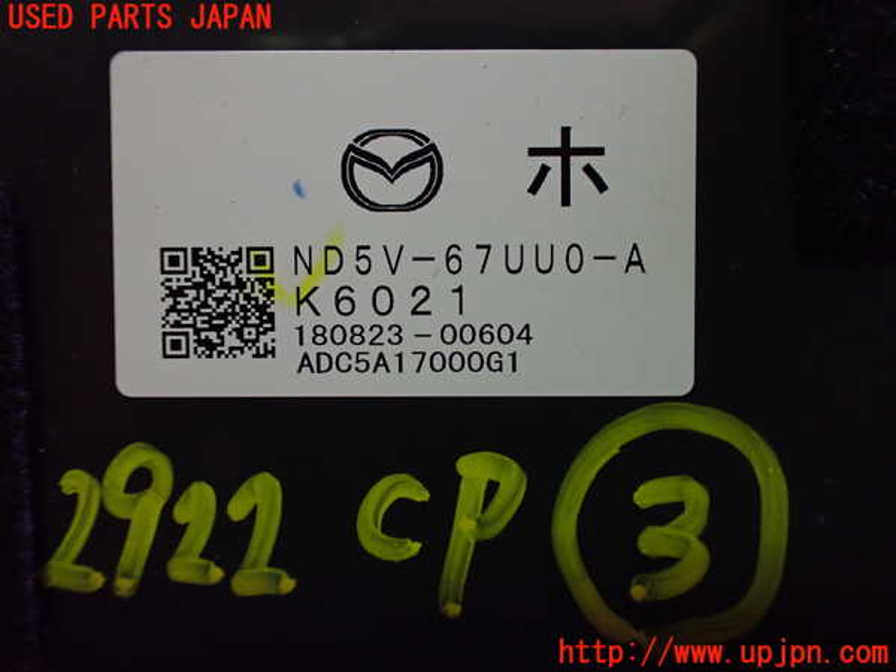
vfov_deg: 46.8
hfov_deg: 60.0
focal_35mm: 30
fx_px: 777
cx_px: 448
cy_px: 336
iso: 640
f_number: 2.3
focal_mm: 5.4
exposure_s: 1/125
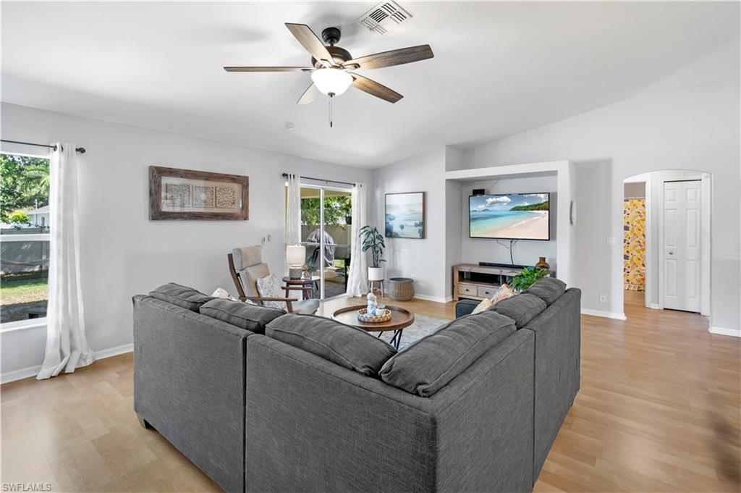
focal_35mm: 15
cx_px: 370
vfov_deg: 77.2
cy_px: 246
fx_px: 308
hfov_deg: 100.4
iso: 400
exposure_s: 1
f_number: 7.1
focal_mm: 15
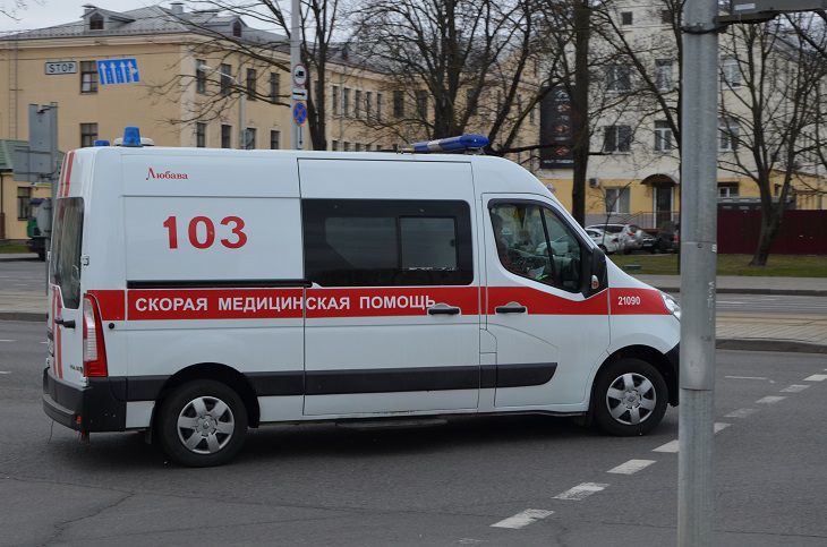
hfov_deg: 32.0
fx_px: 1444
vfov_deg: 21.5
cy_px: 274
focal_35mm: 63
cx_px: 414
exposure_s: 1/250
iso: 180
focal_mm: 42
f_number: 8
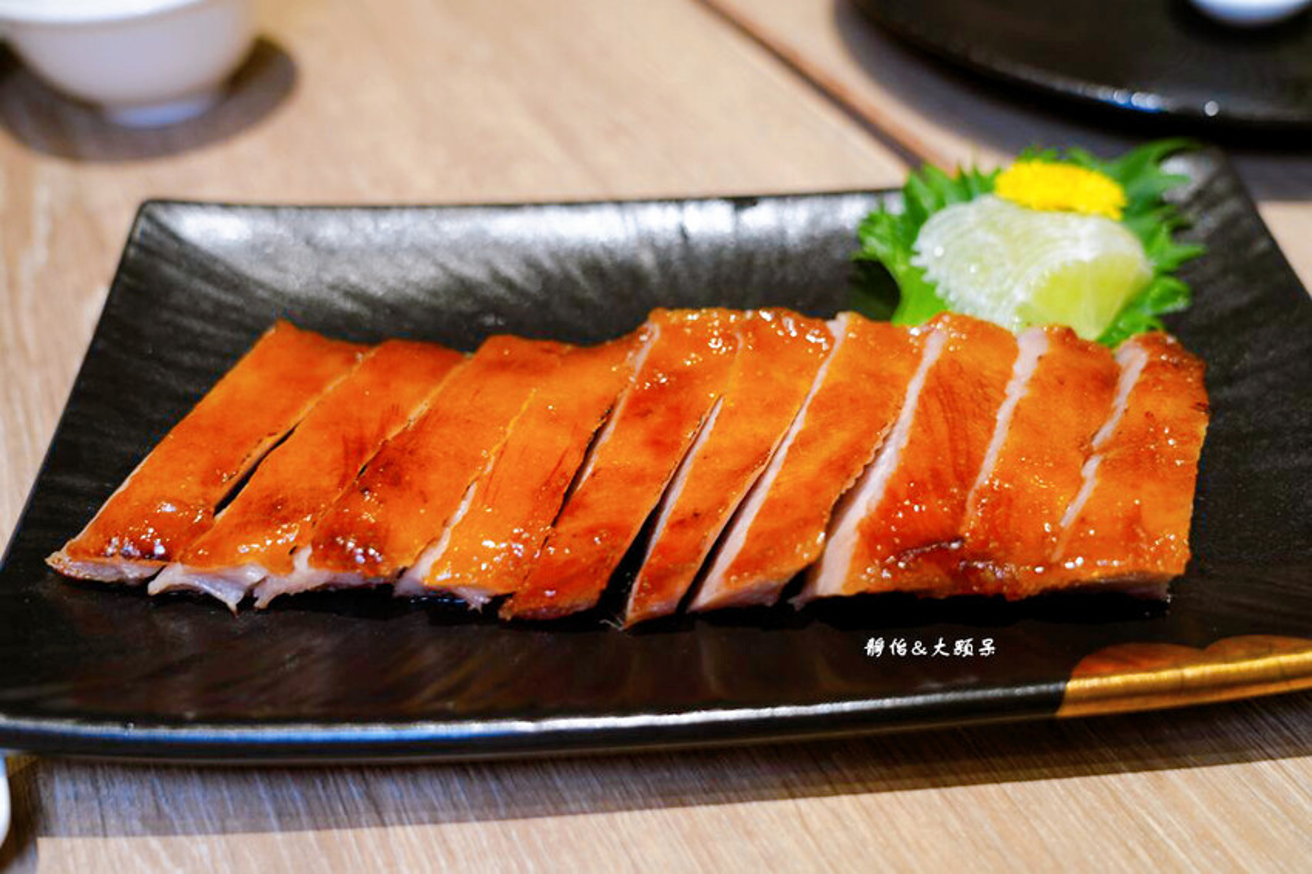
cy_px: 437
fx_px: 1239
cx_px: 656
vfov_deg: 38.9
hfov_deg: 55.8
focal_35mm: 34
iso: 320
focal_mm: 34
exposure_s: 1/40
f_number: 4
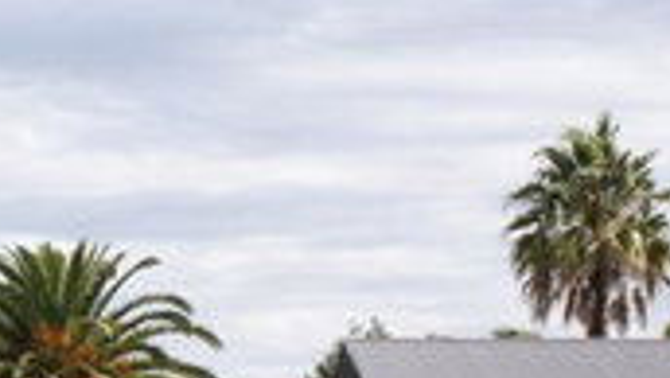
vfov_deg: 7.9
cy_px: 364
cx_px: 31
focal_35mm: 153
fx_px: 2728
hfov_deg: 13.8
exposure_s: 1/125
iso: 100
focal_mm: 35
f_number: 9
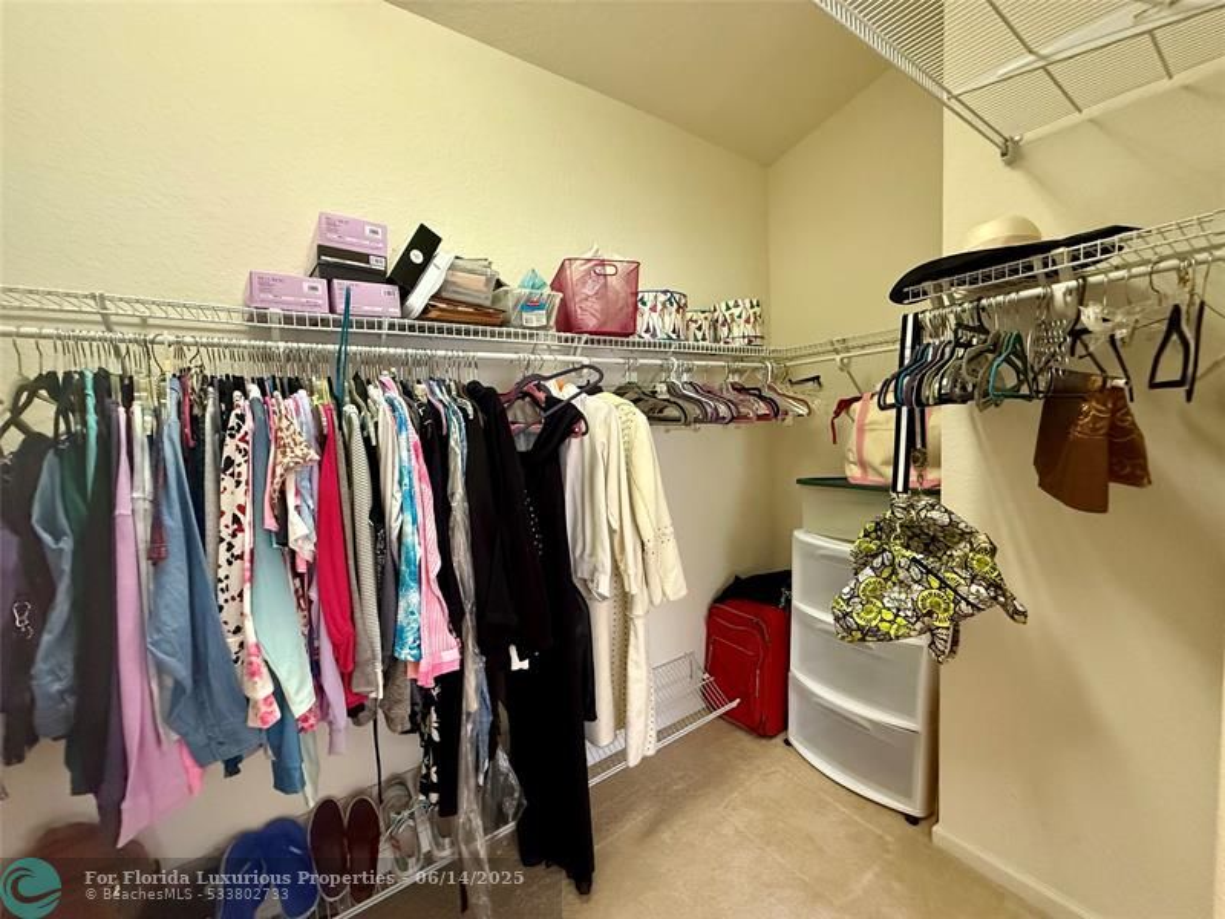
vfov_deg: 85.7
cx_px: 612
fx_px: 495
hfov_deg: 102.1
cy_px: 460
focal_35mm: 14
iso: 640
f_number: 2.2
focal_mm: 2.22
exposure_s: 1/60
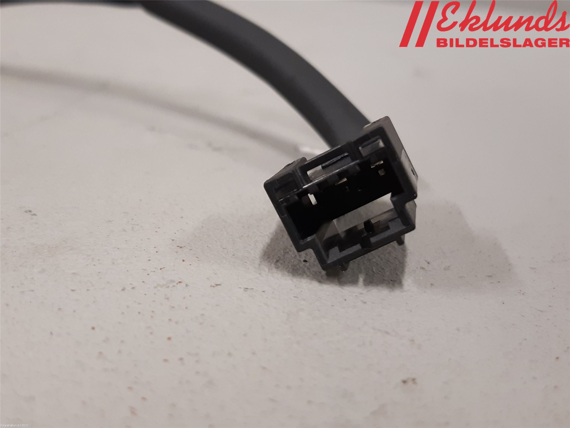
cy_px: 214
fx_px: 428
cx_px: 285
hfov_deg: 67.3
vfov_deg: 53.1
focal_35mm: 26
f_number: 1.7
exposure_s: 1/50
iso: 160
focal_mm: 3.93
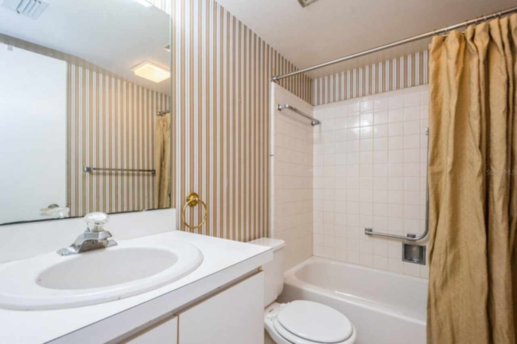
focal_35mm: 16
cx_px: 258
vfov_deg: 72.0
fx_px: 237
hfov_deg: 95.0
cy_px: 172
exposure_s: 1/8
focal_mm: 11
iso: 200
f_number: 8
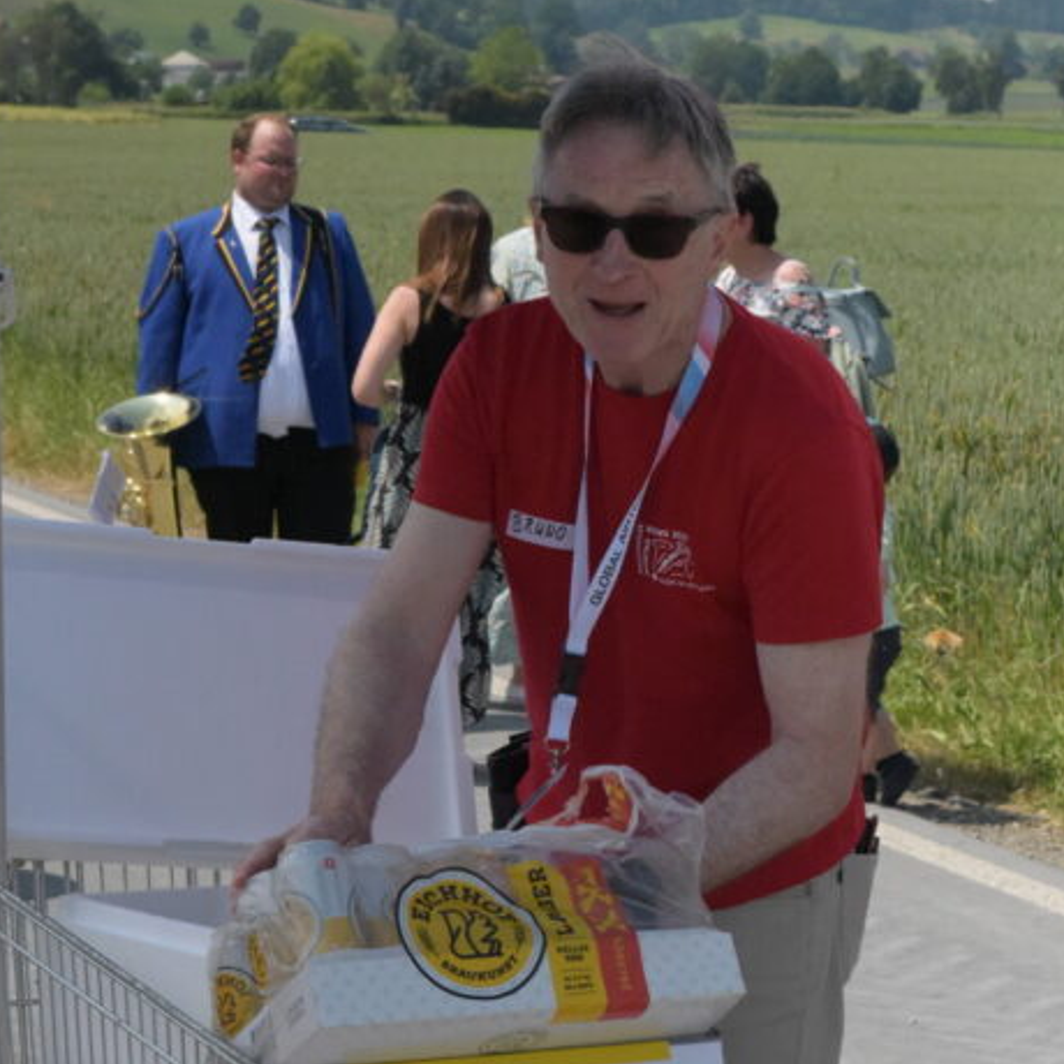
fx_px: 4382
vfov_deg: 13.8
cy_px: 322
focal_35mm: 126
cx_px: 655
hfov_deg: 13.8
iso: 6400
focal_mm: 70
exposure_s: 1/8000
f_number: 13
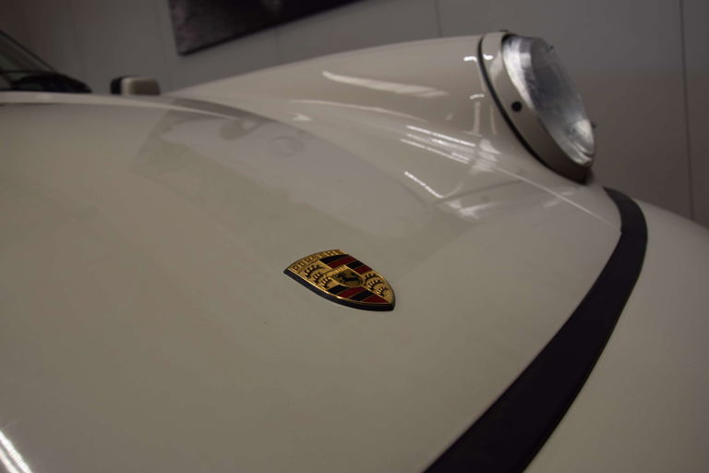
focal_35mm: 32
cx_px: 354
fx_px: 620
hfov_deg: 59.5
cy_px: 236
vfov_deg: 41.7
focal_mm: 21
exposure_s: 1/125
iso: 400
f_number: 5.6
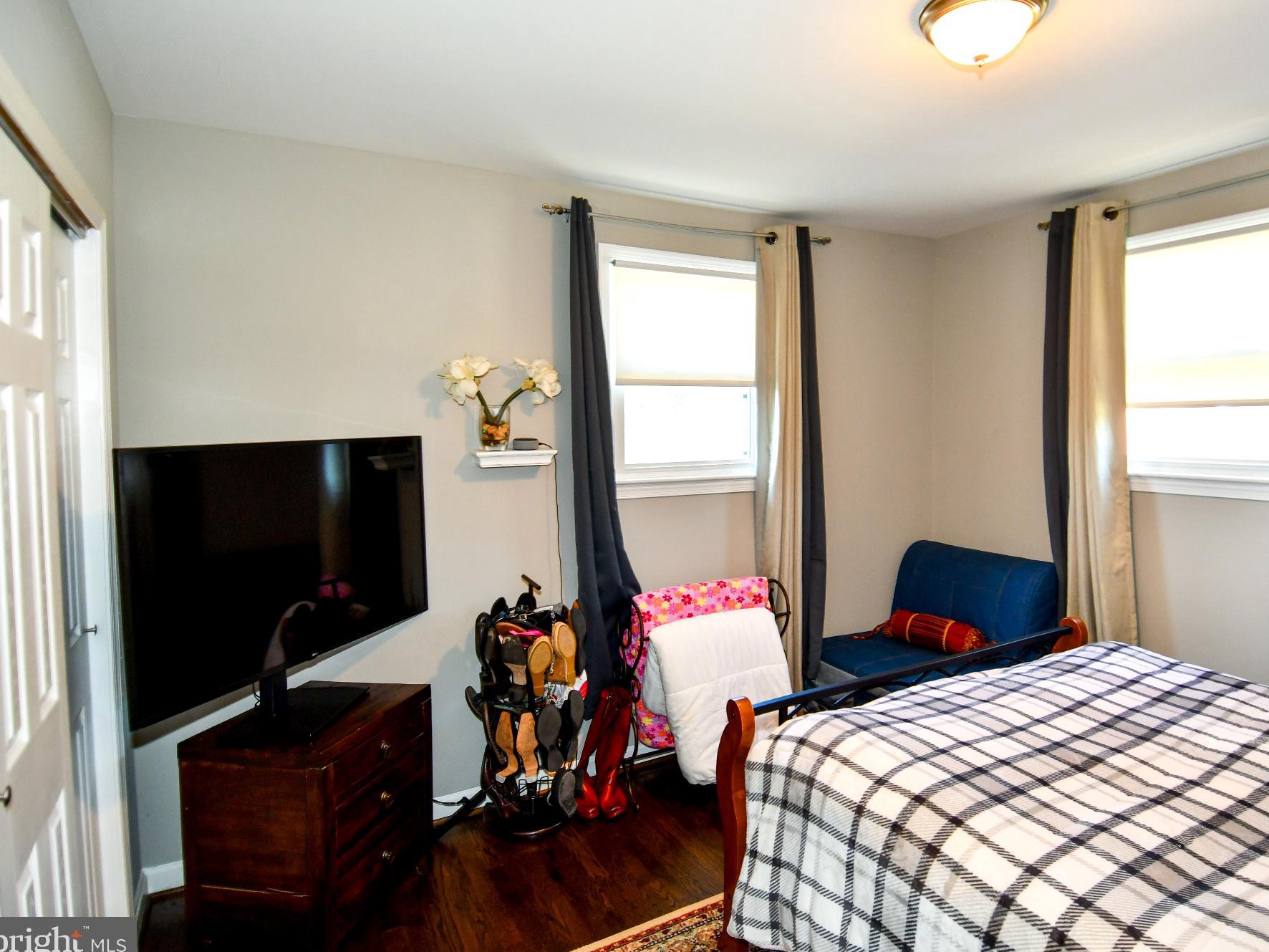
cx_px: 711
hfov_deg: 81.4
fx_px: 733
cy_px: 480
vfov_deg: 66.0
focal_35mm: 20
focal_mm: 12
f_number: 4
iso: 640
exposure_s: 1/60
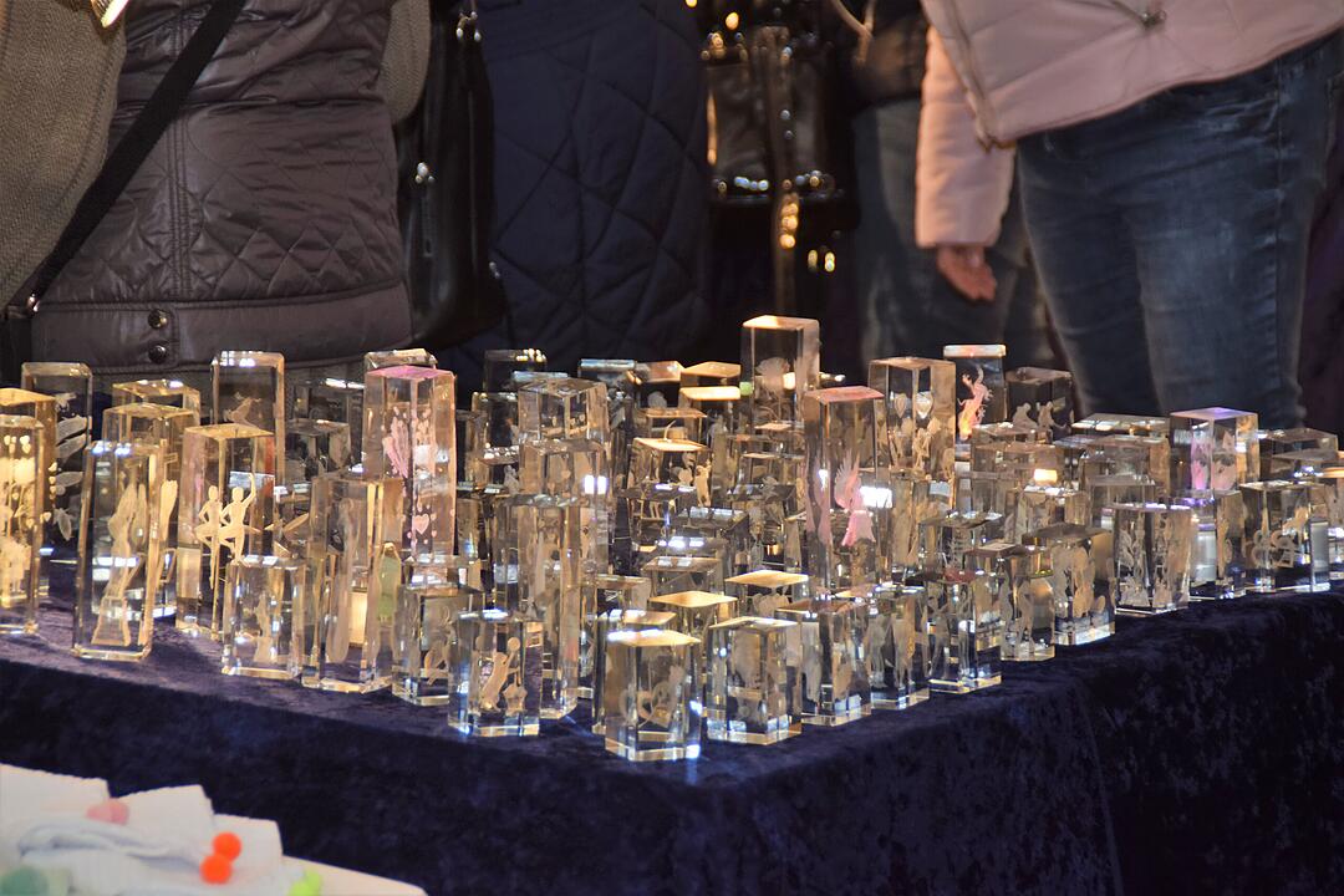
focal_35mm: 225
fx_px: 8399
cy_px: 448
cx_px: 672
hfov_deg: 9.1
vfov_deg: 6.1
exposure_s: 1/60
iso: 400
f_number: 6.3
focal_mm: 150
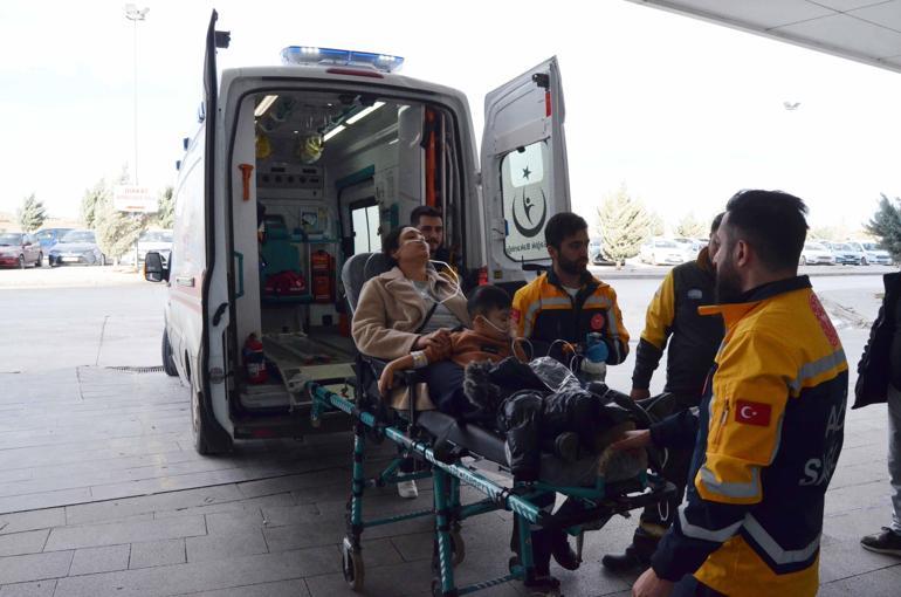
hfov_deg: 67.5
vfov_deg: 47.7
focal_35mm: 27
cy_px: 298
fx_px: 674
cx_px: 450
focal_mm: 18
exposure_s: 1/640
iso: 1600
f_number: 13
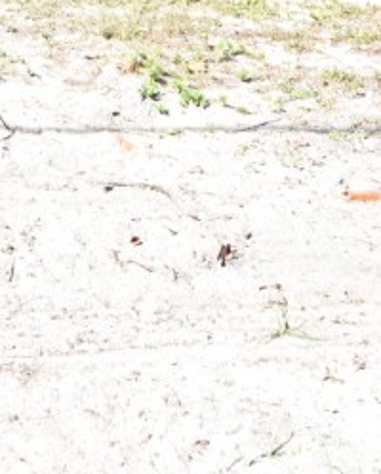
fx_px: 914
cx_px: -15
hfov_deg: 22.5
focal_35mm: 65
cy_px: -221
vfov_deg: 23.7
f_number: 3.5
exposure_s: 1/1500
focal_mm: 10
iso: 800
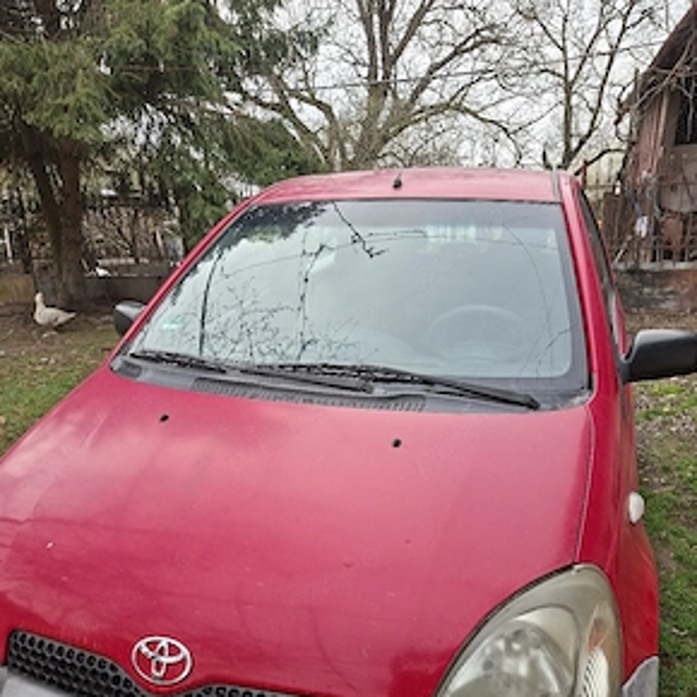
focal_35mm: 28
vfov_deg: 56.5
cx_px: 351
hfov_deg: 57.3
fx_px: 638
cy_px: 445
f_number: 1.8
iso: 50
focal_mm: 5.54
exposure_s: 1/1000
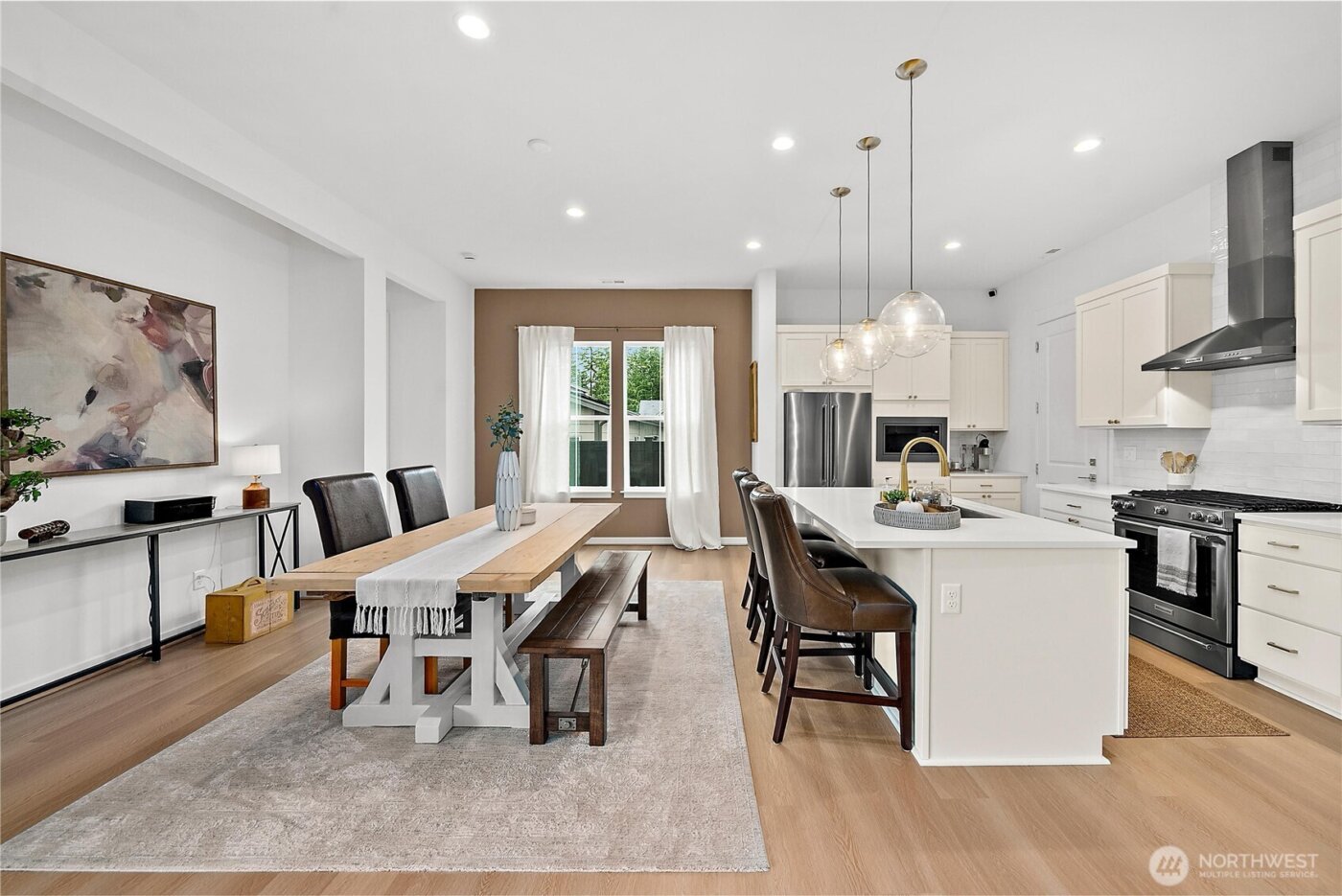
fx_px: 485
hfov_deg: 108.3
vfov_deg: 85.5
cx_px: 671
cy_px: 448
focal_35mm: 13
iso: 1000
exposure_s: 1/8
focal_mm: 13
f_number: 7.1
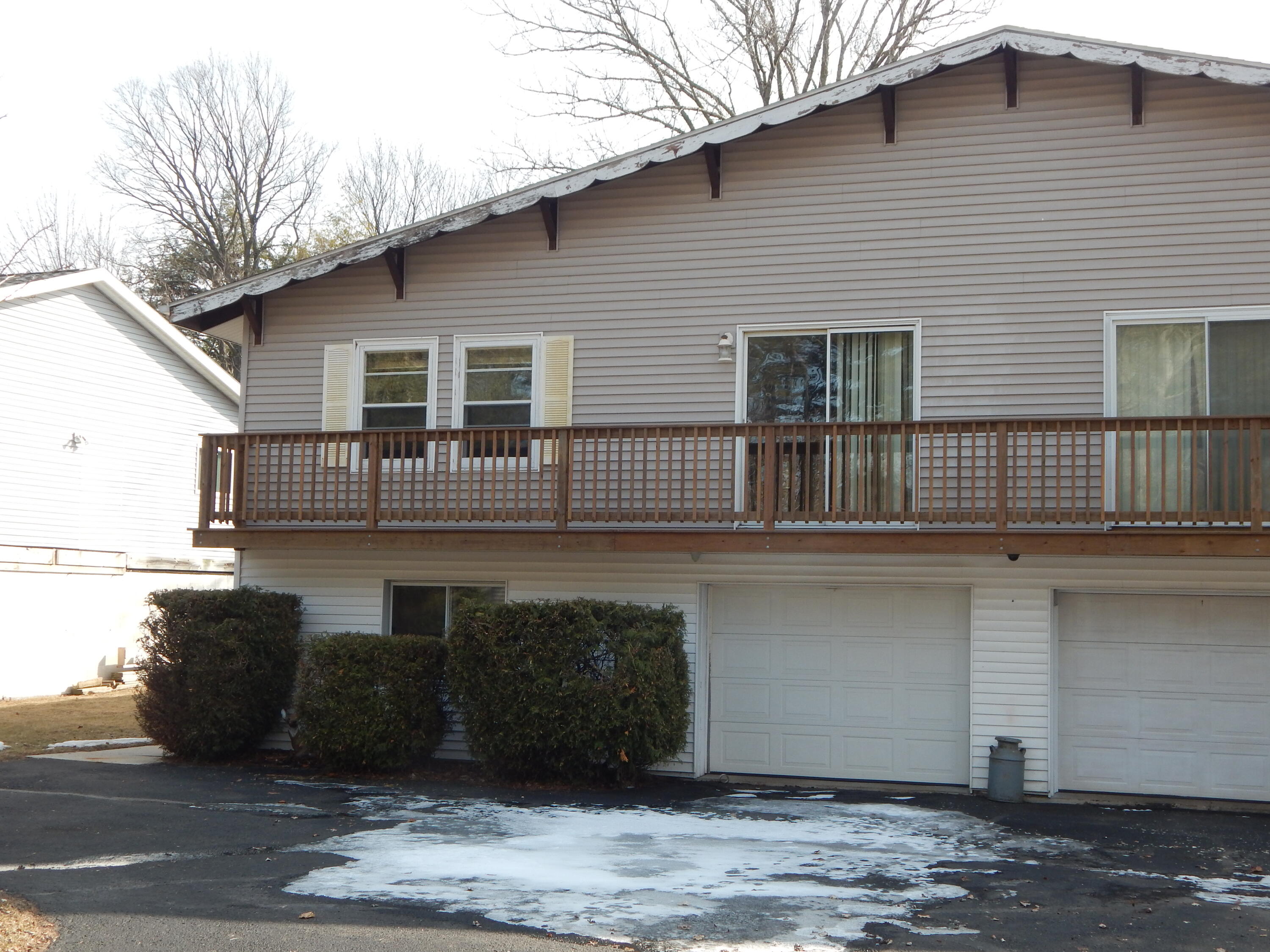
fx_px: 1578
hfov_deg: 43.9
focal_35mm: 43
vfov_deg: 33.6
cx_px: 635
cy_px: 476
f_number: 3.6
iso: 125
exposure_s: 1/500
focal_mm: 7.7
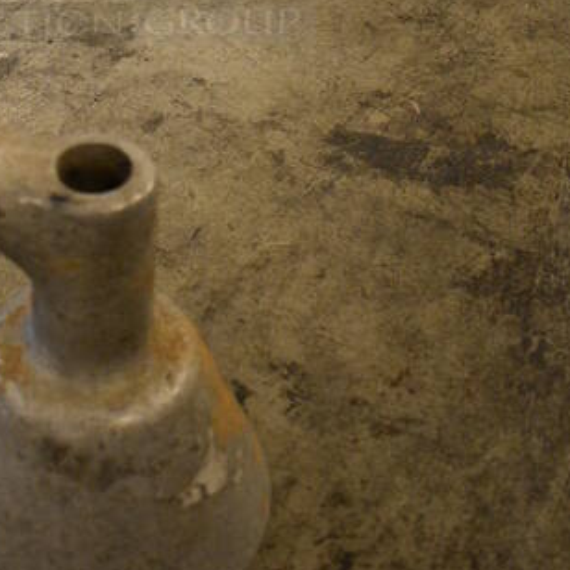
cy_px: -55
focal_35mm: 68
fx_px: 1267
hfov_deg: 24.9
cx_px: 111
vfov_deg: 23.8
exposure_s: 1/125
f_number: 3.5
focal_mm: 18
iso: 2200
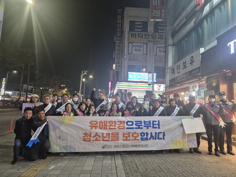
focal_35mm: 23
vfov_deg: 58.9
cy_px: 88
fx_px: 157
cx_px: 118
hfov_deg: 73.9
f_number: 1.8
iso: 640
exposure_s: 1/120
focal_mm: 5.4
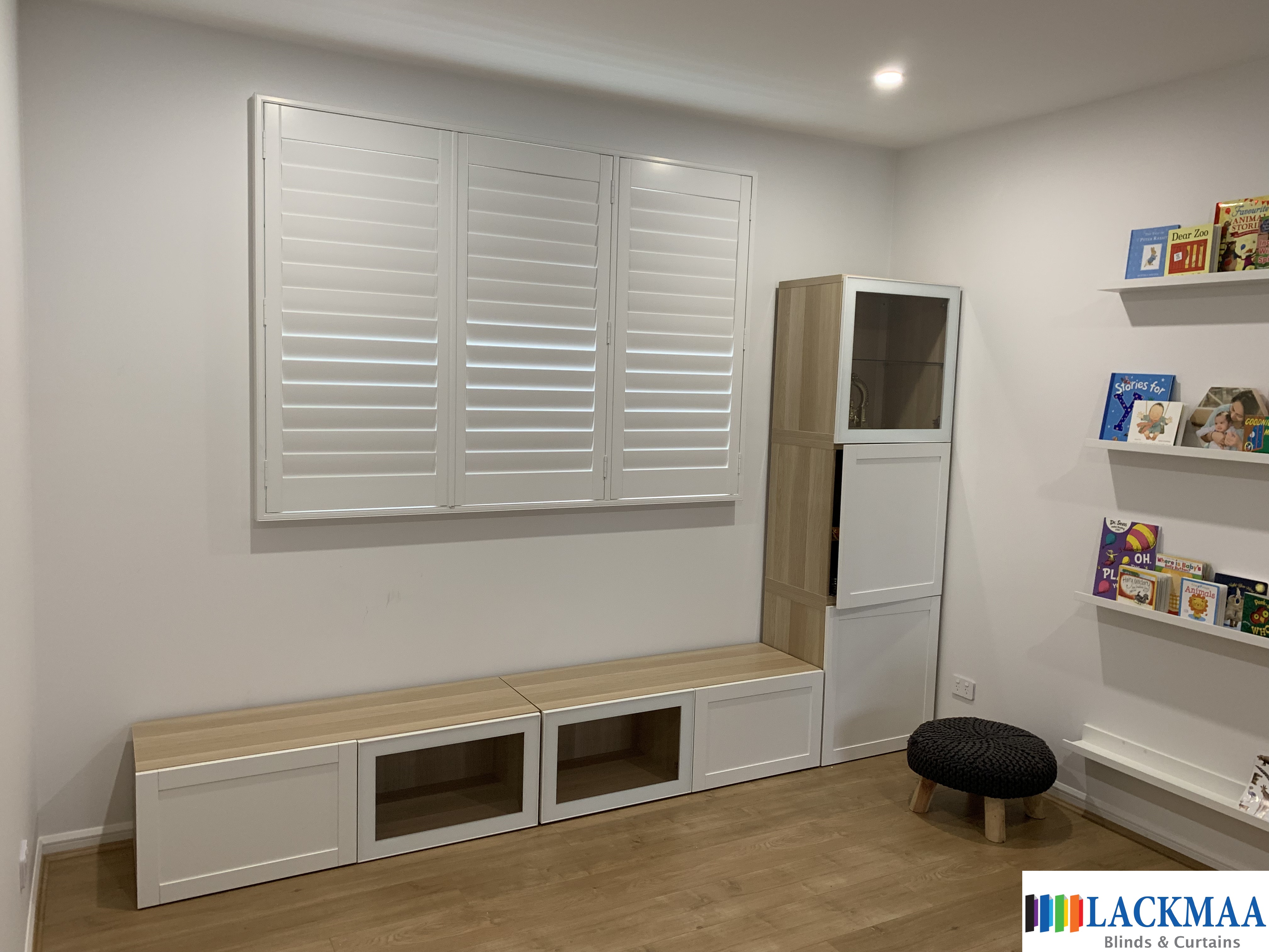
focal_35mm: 26
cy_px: 476
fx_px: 953
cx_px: 634
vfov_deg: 53.1
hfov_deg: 67.3
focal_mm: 4.25
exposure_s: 1/50
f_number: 1.8
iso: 100
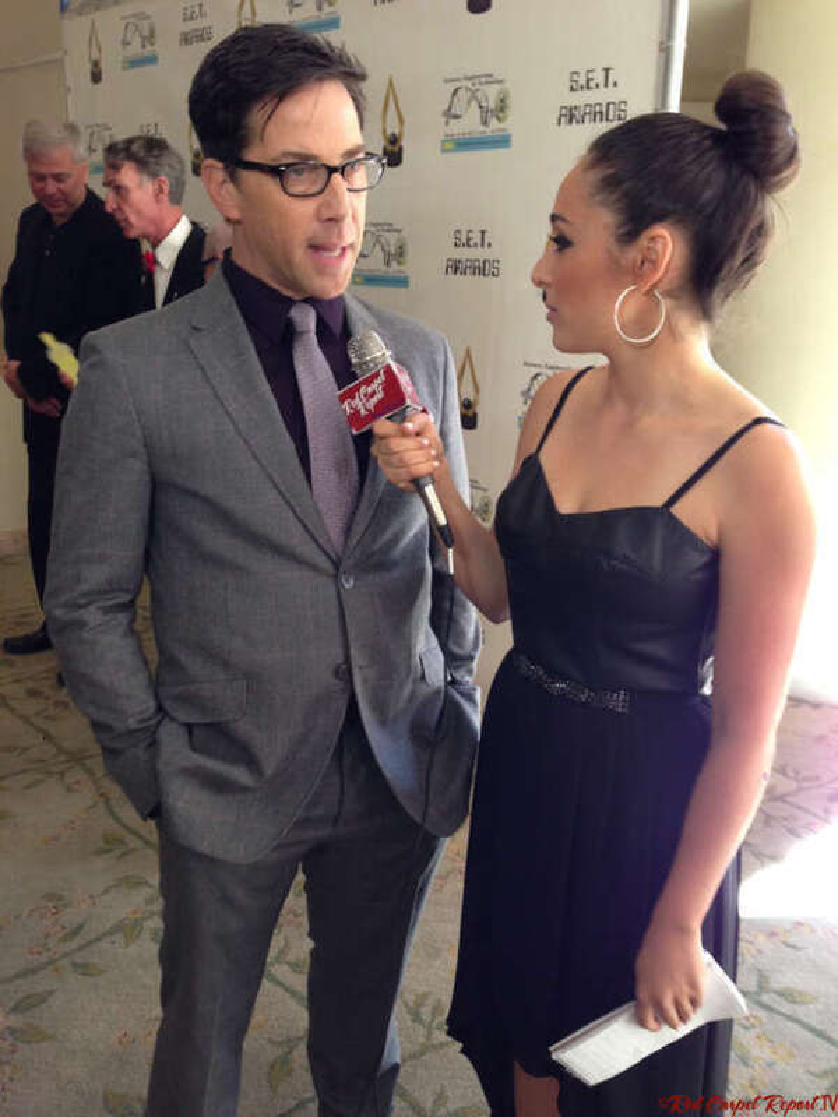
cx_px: 419
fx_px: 1065
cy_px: 558
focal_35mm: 33
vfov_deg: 55.4
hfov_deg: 42.9
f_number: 2.4
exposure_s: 1/20
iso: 125
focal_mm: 4.12
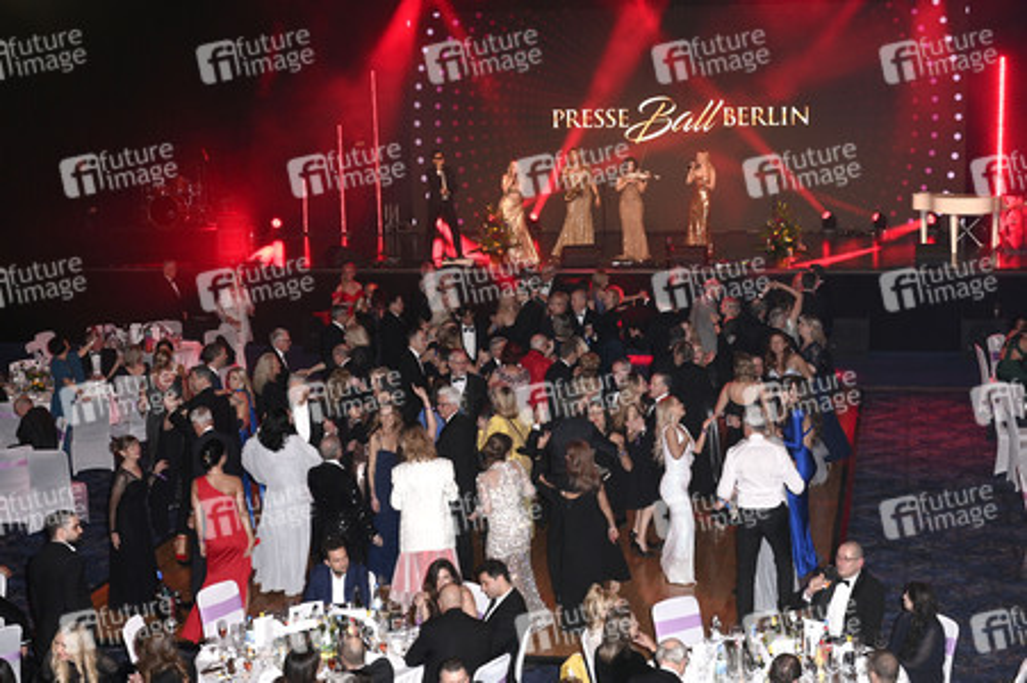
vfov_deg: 19.4
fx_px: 1995
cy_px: 342
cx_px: 514
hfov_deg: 28.9
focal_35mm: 70
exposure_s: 1/160
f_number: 5.6
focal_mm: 70
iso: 1600
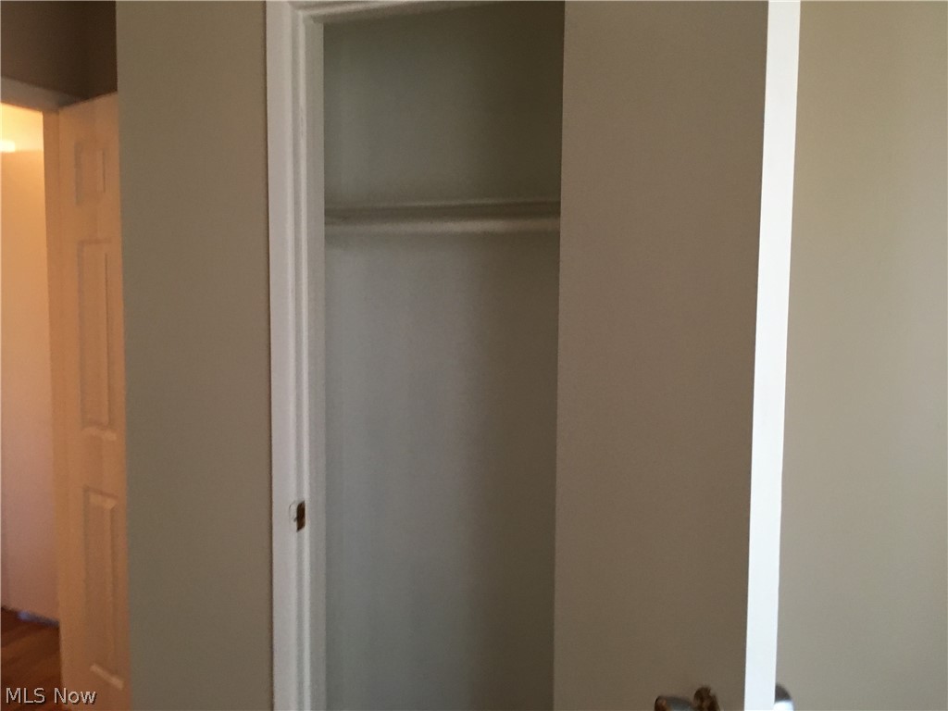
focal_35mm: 29
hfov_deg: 61.7
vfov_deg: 48.2
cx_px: 474
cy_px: 356
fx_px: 794
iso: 160
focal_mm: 4.15
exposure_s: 1/30
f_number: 2.2
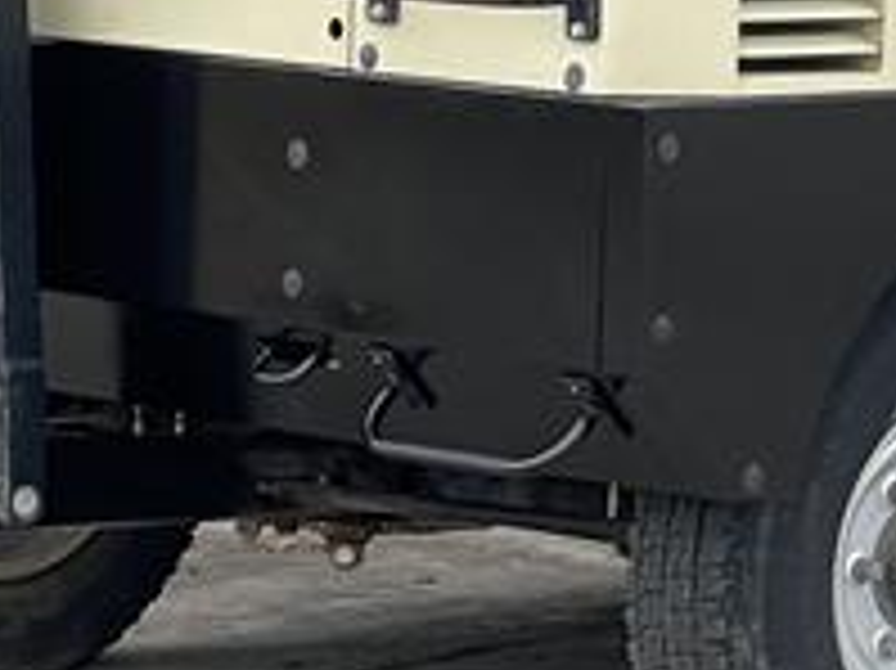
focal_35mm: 257
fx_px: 6648
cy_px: -328
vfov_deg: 5.7
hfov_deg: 7.7
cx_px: 1004
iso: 20
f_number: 2.2
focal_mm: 7.5
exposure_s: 1/224
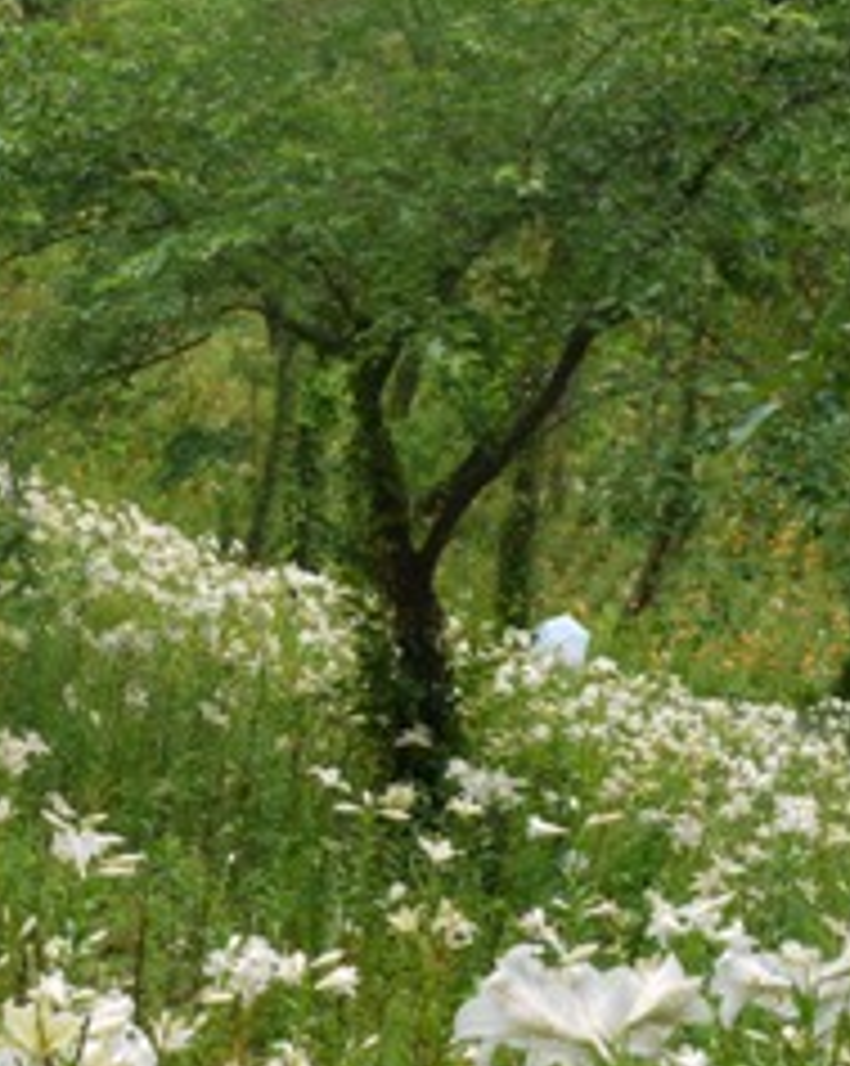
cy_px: 715
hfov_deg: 17.9
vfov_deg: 22.4
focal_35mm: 85
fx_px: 2678
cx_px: 157
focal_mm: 23
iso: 100
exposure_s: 1/100
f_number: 4.8
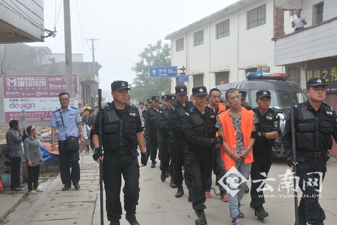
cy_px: 112
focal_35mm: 42
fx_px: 393
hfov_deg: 46.4
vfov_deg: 31.9
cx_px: 168
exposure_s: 1/200
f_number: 6.3
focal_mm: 28
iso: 200
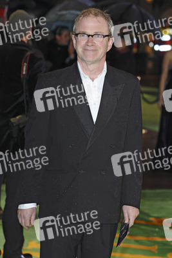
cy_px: 129
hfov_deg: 8.7
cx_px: 86
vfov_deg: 13.0
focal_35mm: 158
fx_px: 1128
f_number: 5
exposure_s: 1/160
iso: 400
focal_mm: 105
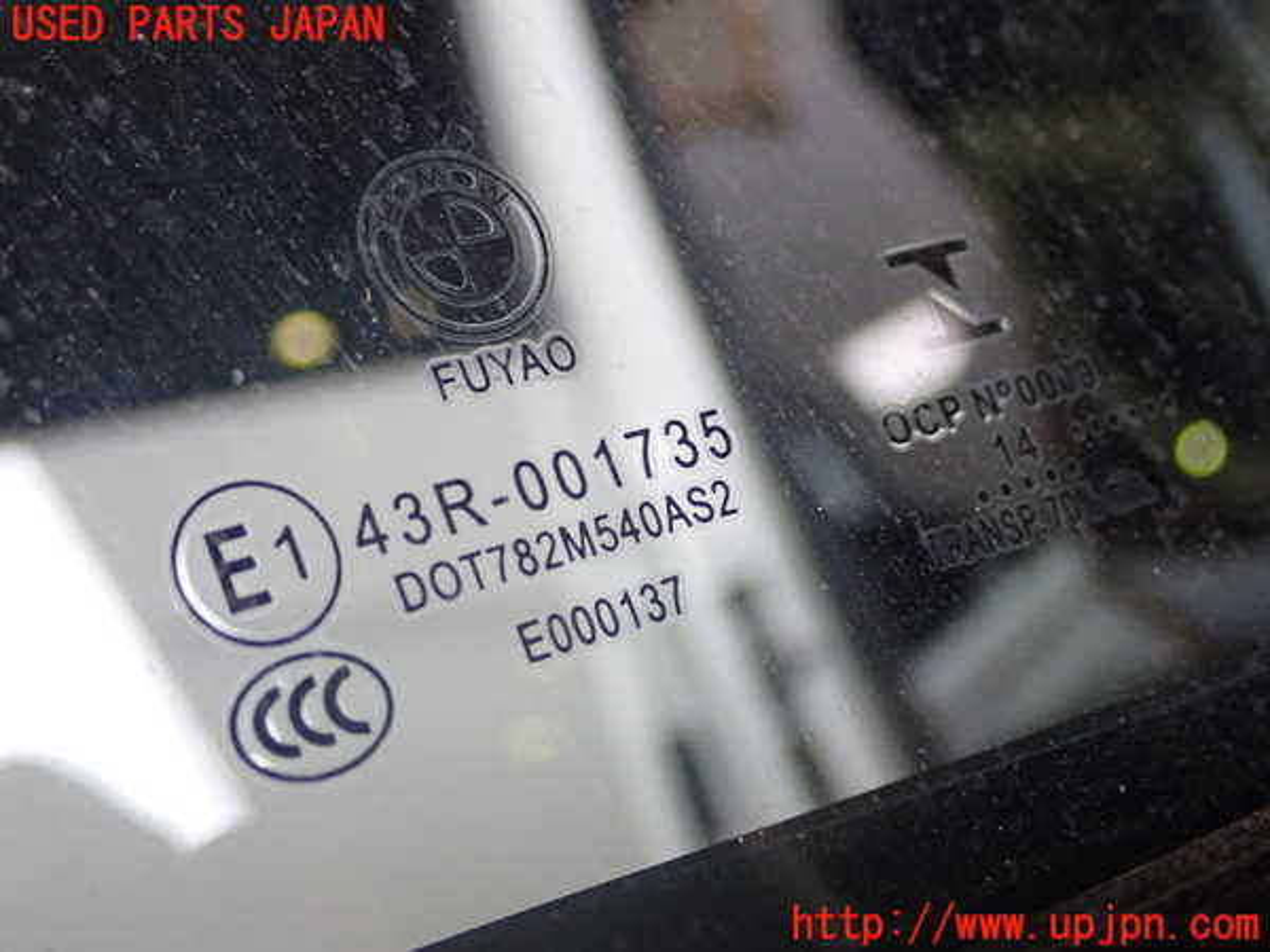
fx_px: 1981
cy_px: 476
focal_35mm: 54
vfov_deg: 27.0
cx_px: 635
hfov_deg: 35.5
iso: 250
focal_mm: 9.65
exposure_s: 1/50
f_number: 3.3
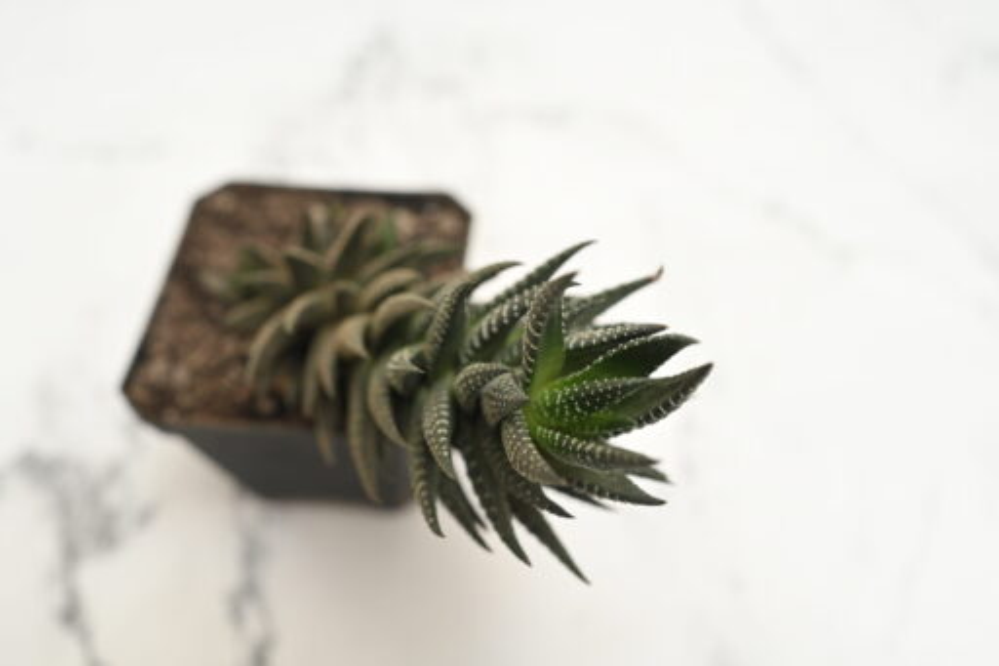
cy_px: 333
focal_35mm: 35
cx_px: 500
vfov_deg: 37.8
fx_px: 971
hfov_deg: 54.4
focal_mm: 35
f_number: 4.5
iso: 500
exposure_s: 1/200
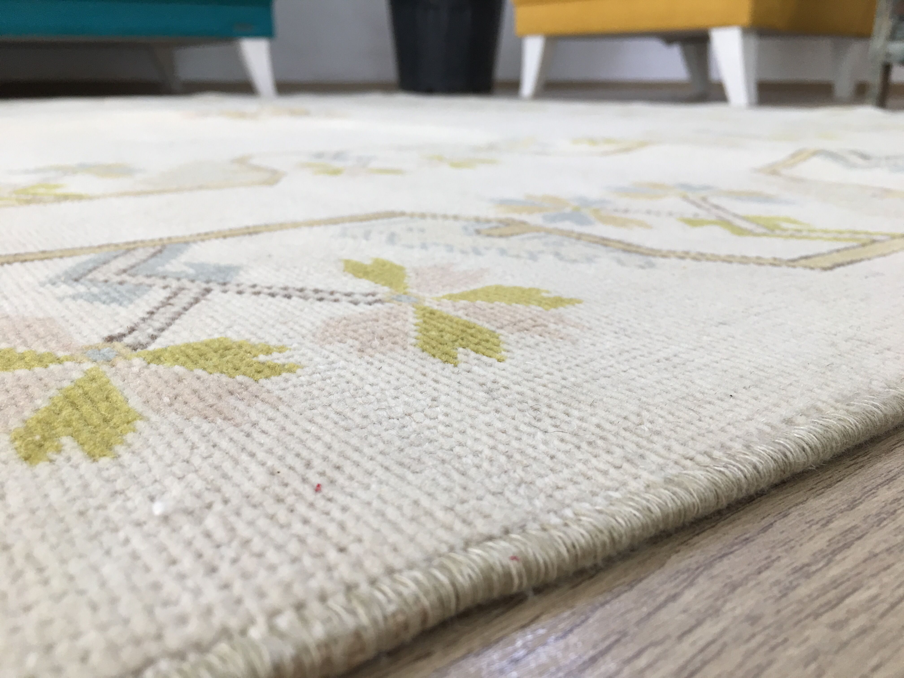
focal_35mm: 29
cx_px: 452
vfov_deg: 48.2
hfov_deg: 61.7
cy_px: 339
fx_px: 757
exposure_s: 1/40
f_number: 2.2
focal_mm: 4.15
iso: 32
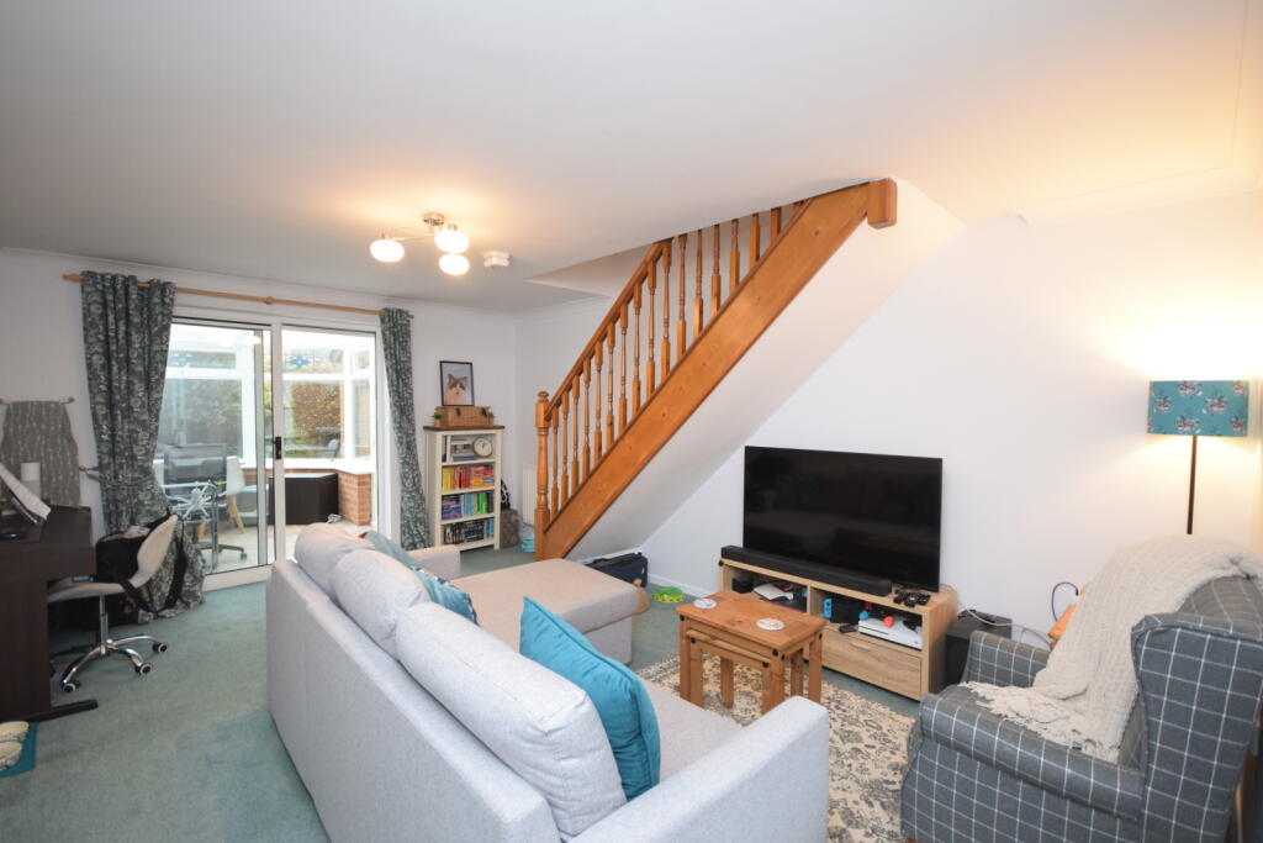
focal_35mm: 15
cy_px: 422
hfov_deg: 100.4
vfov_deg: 77.3
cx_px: 632
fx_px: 526
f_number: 4
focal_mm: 10
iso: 2000
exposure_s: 1/60
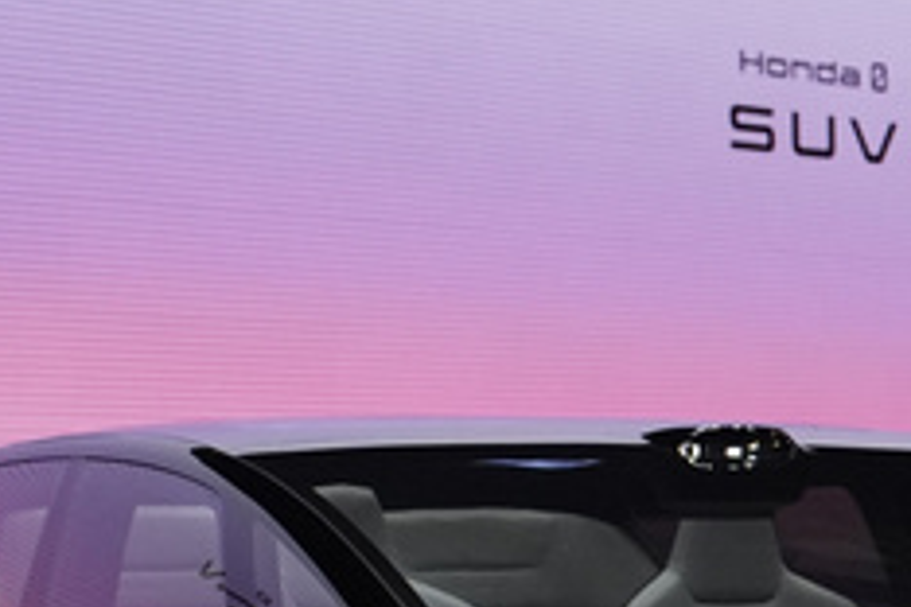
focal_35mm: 153
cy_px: 839
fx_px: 3871
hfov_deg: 12.6
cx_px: 1472
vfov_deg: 8.8
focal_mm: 35
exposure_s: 1/800
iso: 1250
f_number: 4
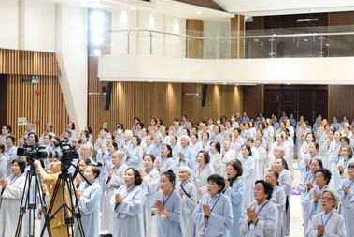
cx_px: 260
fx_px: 590
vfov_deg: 22.6
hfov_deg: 32.8
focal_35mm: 60
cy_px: 94
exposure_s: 1/125
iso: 3200
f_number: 3.2
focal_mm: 35
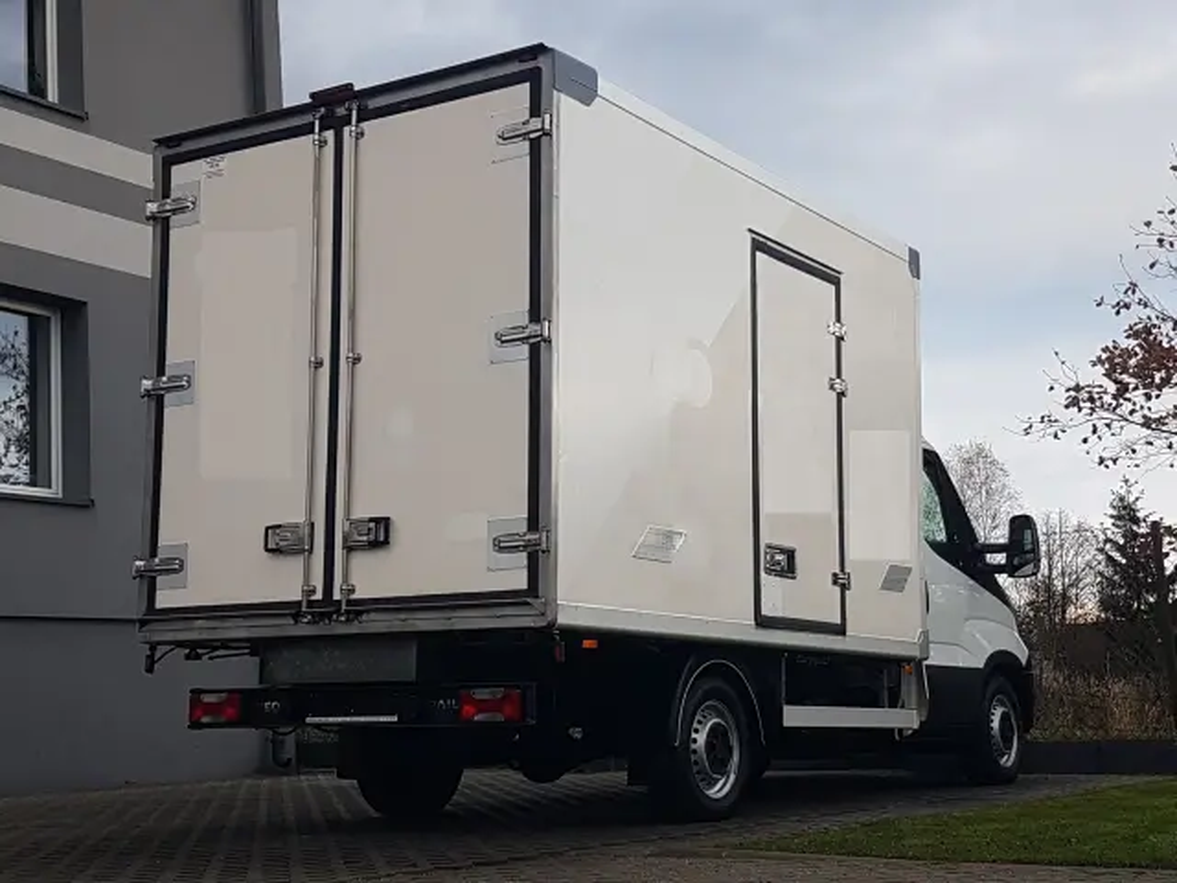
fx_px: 884
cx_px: 588
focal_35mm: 26
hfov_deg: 67.3
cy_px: 442
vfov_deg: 53.1
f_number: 1.7
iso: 40
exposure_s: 1/100
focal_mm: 4.2
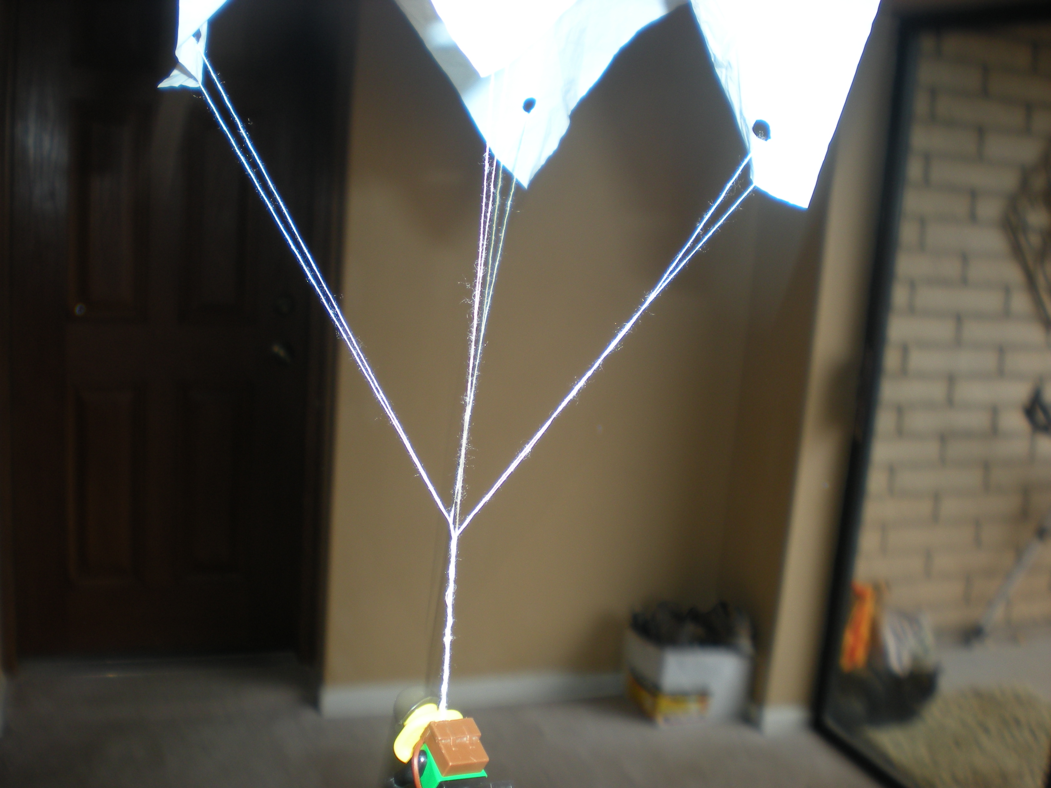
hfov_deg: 49.0
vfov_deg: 37.7
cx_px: 526
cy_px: 394
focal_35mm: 38
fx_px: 1154
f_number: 3.1
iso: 64
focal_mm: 6.3
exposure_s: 1/36.1
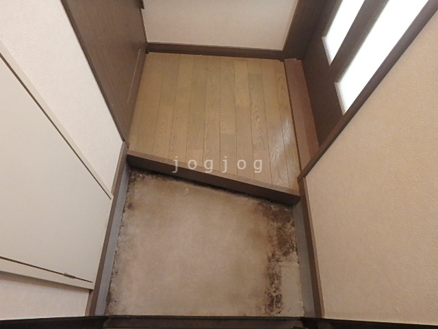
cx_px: 219
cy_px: 164
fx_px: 266
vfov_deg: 63.4
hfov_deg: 79.0
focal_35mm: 21
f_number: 3.5
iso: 800
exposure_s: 1/20
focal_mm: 3.7
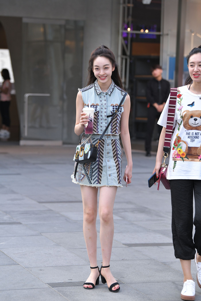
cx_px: 100
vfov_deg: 17.1
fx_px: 1005
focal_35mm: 120
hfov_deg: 11.4
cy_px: 150
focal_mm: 120
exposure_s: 1/640
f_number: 4
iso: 900
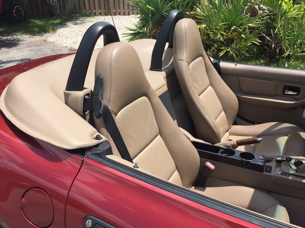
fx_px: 256
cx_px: 152
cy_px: 114
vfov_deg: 48.2
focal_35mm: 29
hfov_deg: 61.7
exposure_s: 1/1721
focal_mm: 4.15
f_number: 2.2
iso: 32
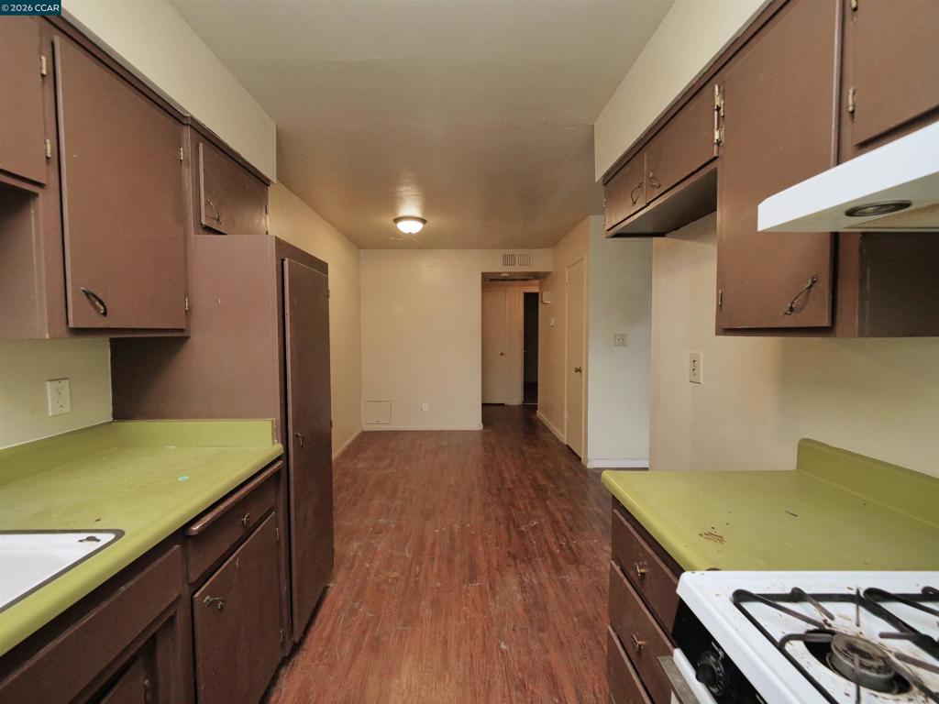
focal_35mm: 14
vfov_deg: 85.7
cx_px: 470
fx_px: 380
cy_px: 352
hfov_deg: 102.1
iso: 800
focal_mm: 7
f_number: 4
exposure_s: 1/160
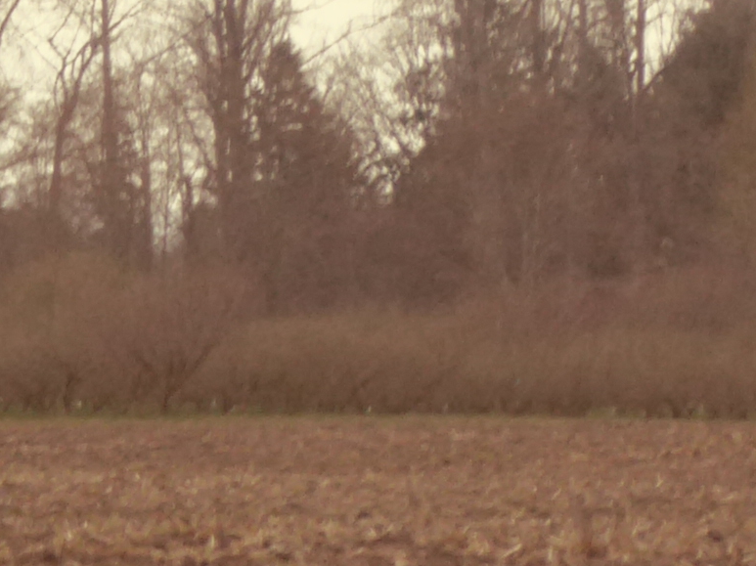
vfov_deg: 2.3
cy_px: 58
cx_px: -755
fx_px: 14015
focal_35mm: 642
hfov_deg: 3.1
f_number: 5.2
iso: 100
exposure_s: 1/60
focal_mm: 22.3
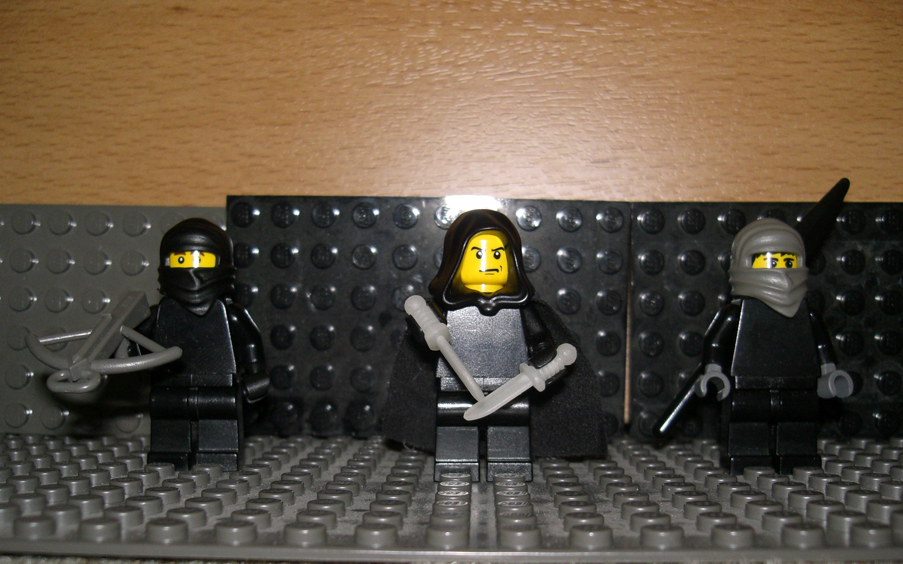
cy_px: 329
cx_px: 458
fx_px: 1009
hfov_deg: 48.2
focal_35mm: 41
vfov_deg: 31.2
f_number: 3.1
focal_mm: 6.3
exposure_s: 1/60
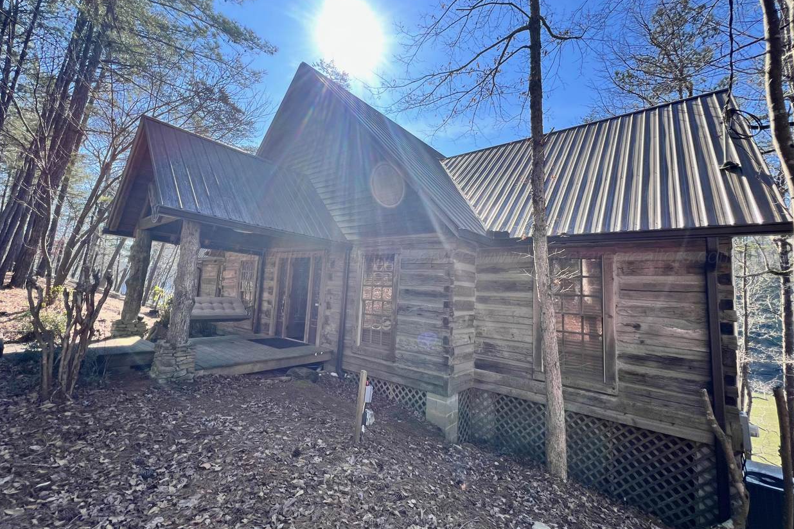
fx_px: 309
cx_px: 407
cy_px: 257
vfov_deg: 81.2
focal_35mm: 14
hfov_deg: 104.2
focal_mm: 1.57
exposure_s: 1/576
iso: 32
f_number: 1.8
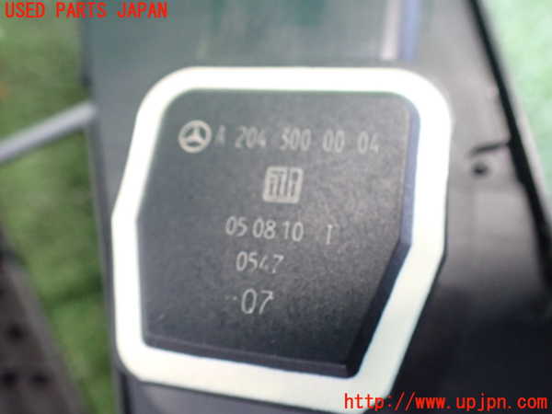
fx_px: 478
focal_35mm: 30
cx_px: 276
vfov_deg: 46.8
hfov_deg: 60.0
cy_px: 207
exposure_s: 1/30
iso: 1000
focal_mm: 5.4
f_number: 2.3
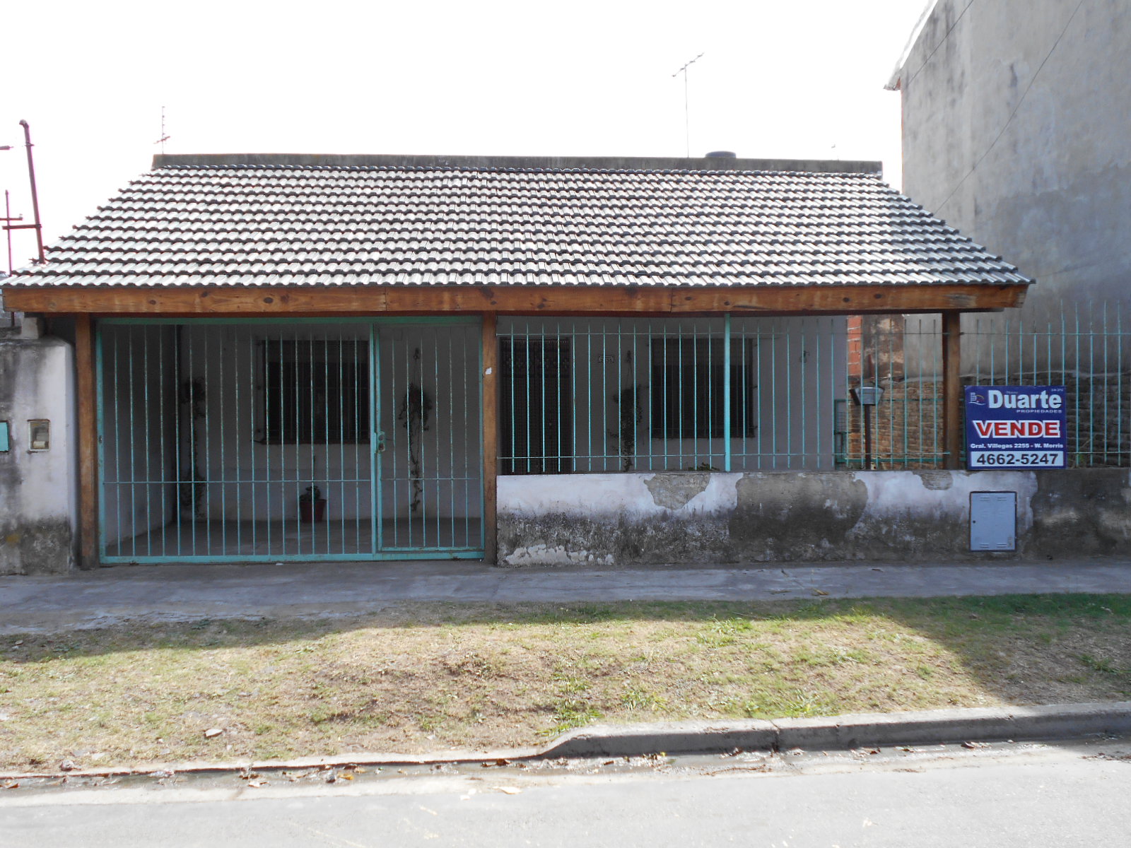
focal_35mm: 34
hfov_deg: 54.0
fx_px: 1111
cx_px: 566
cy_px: 424
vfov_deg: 41.8
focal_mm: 5.8
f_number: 3.6
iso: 100
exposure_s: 1/250
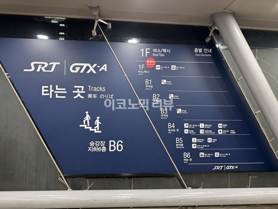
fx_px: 193
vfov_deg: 56.8
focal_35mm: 24
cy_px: 104
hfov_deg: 71.6
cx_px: 139
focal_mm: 6.76
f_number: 1.78
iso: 400
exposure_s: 1/60
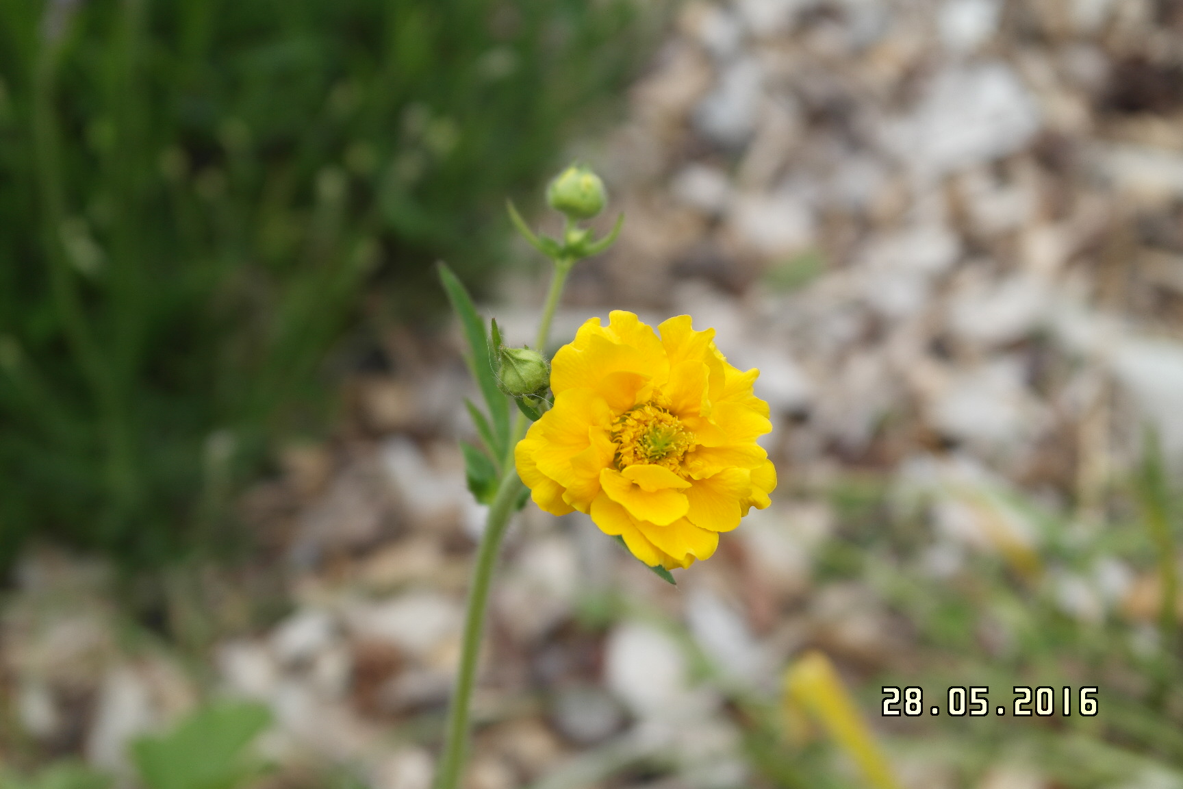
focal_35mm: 69
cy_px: 394
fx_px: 2267
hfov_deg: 29.2
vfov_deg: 19.7
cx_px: 592
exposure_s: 1/200
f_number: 5.6
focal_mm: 45
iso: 100
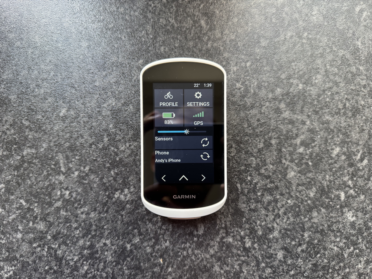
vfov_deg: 56.8
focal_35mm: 24
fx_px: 258
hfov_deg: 71.6
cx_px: 186
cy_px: 140
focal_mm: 6.76
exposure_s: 1/60
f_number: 1.78
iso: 400
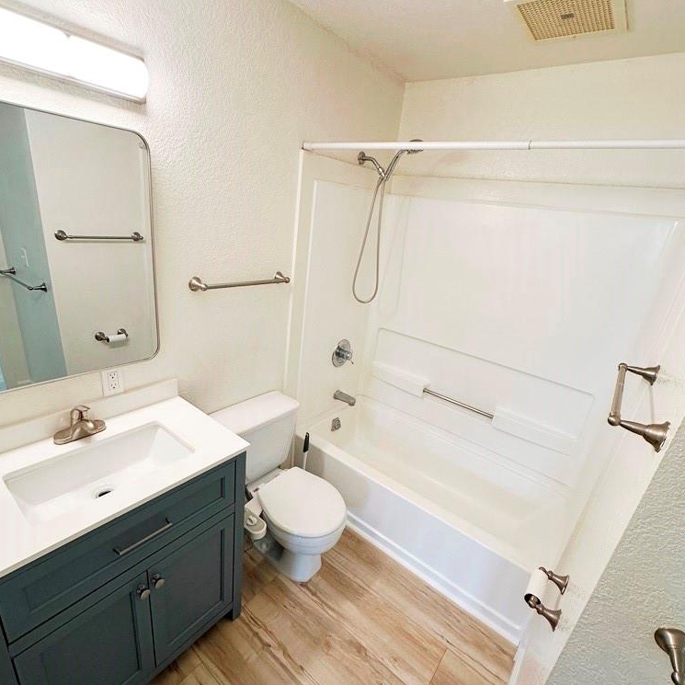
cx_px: 335
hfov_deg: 84.0
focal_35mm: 17
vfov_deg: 84.0
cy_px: 351
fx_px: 381
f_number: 2.2
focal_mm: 2.22
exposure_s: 1/120
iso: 160
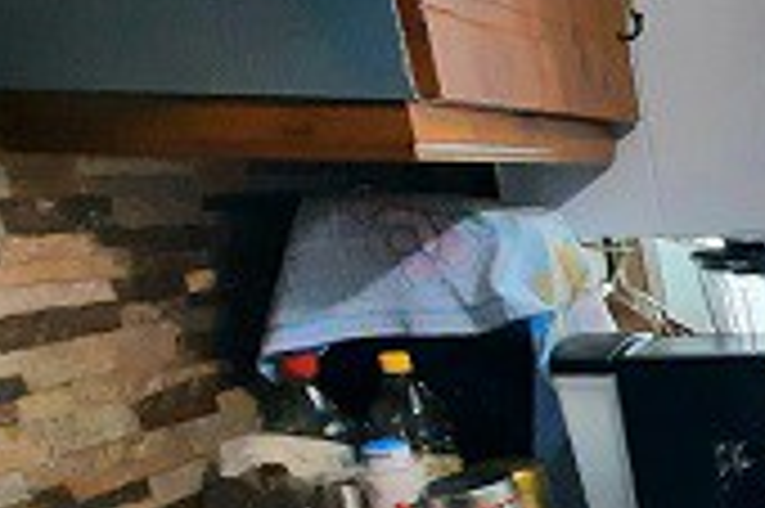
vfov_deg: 24.2
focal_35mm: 51
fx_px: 1083
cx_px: 1323
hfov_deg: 23.4
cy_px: 593
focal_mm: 1.74
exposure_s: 1/25
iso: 160
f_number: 2.2
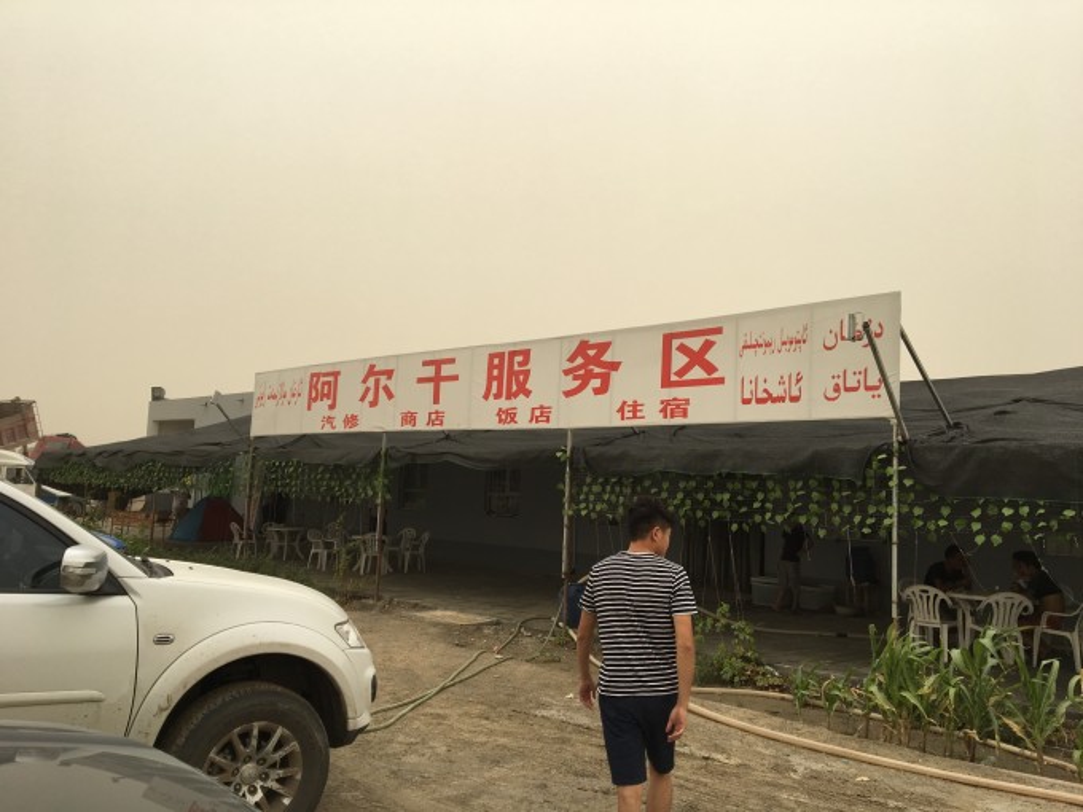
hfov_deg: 61.7
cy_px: 406
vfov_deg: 48.2
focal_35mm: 29
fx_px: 907
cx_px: 542
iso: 25
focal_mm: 4.15
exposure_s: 1/950
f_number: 2.2
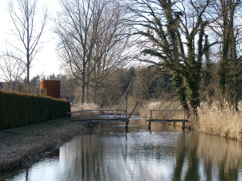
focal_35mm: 73
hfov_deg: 26.7
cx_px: 121
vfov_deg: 20.2
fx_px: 510
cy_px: 90
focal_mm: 15.12
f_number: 4
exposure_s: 1/205
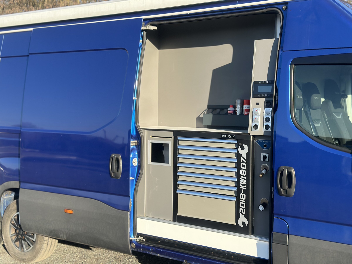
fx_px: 488
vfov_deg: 30.3
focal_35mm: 48
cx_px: 176
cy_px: 132
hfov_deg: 39.7
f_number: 1.78
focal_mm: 6.86
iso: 100
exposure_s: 1/2070
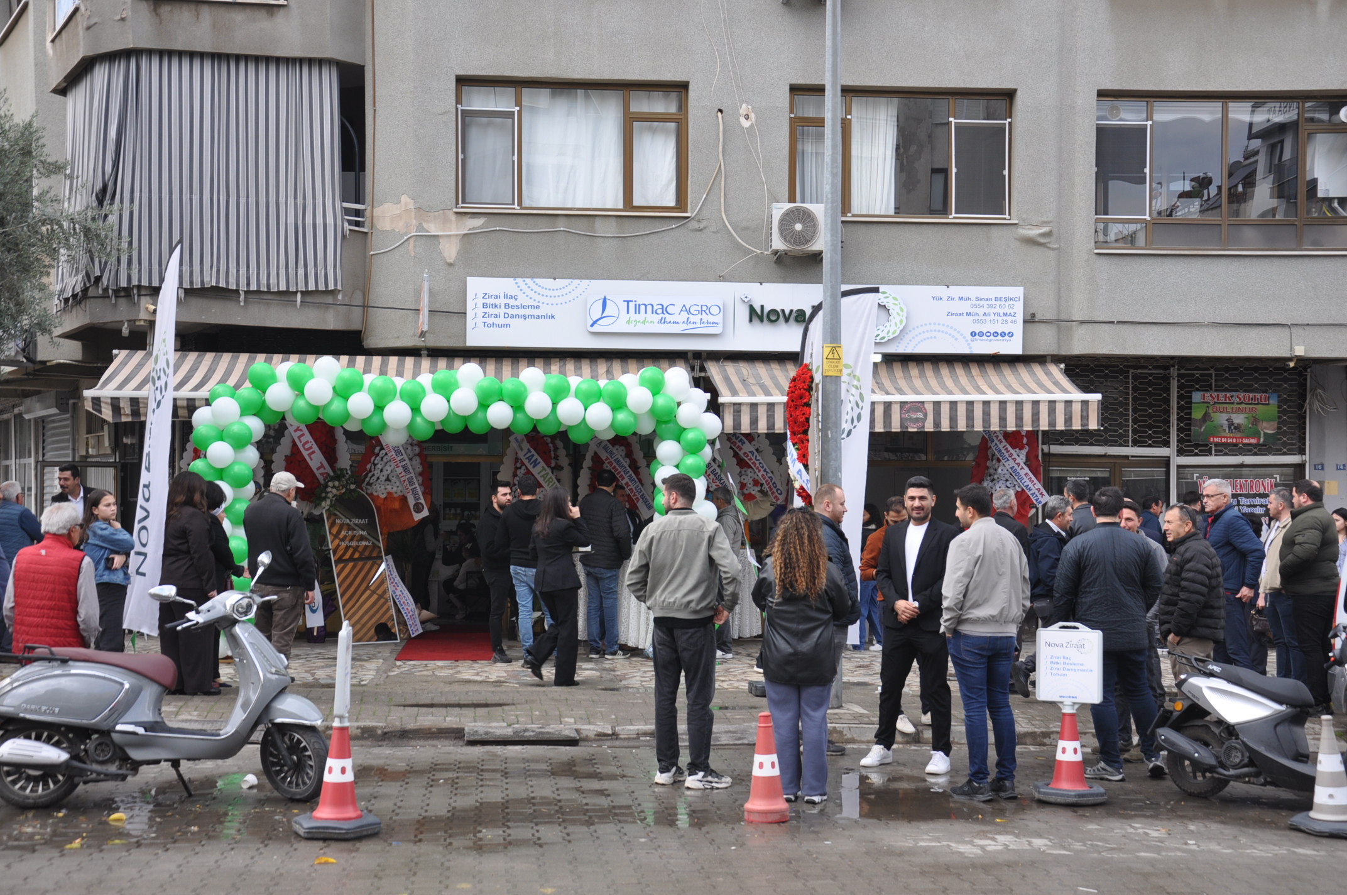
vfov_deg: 26.4
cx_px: 674
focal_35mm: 51
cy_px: 448
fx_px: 1906
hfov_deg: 38.9
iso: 200
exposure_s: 1/160
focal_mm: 34
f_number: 6.3
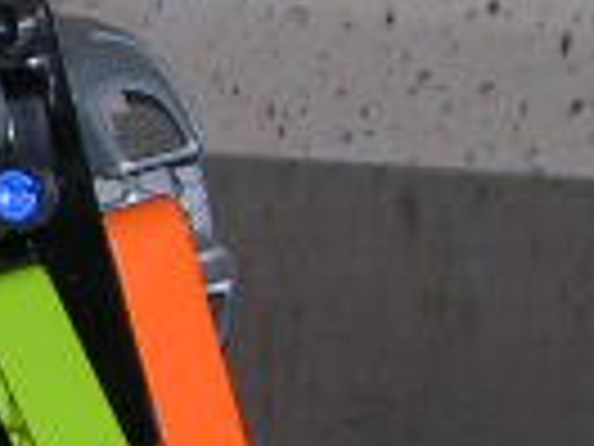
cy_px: 347
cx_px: -657
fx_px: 7911
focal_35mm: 461
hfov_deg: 4.2
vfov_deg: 3.2
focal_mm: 14.5
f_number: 4.4
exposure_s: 1/60.1
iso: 50
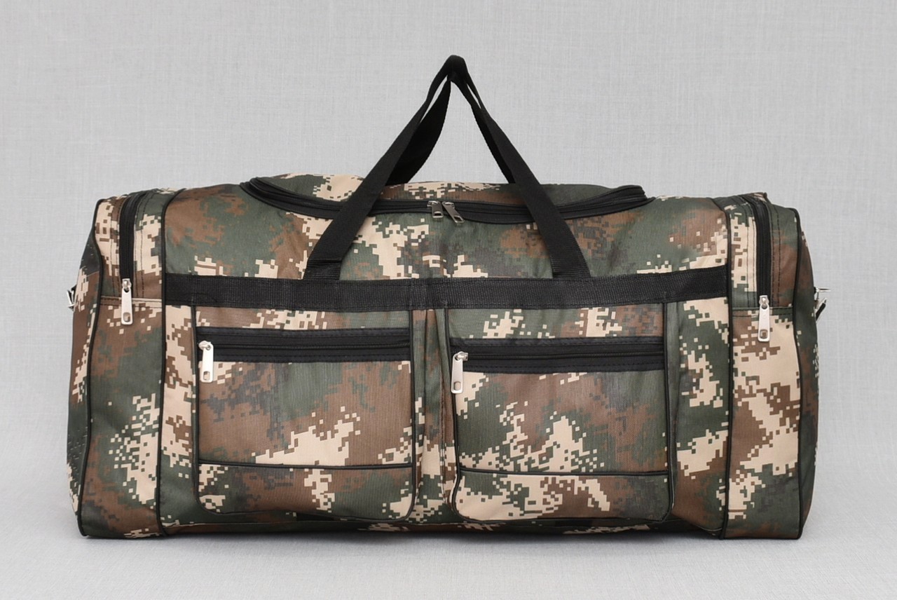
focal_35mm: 38
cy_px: 300
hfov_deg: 51.2
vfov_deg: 35.6
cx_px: 448
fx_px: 935
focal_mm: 25
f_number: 5.6
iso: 100
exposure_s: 1/60
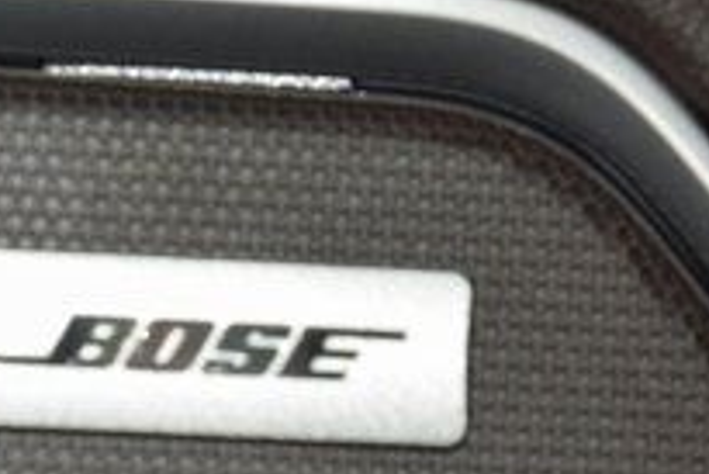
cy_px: 365
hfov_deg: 6.3
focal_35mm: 328
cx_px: 228
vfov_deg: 4.2
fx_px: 6464
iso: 100
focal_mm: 70
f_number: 8
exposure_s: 1/125
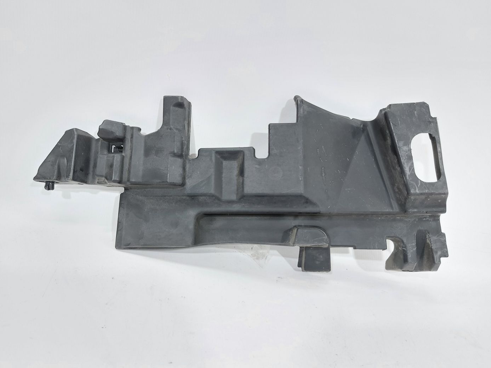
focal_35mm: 24
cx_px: 246
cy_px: 184
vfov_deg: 56.8
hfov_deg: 71.6
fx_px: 340
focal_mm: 5.23
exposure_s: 1/50
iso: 160
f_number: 1.8
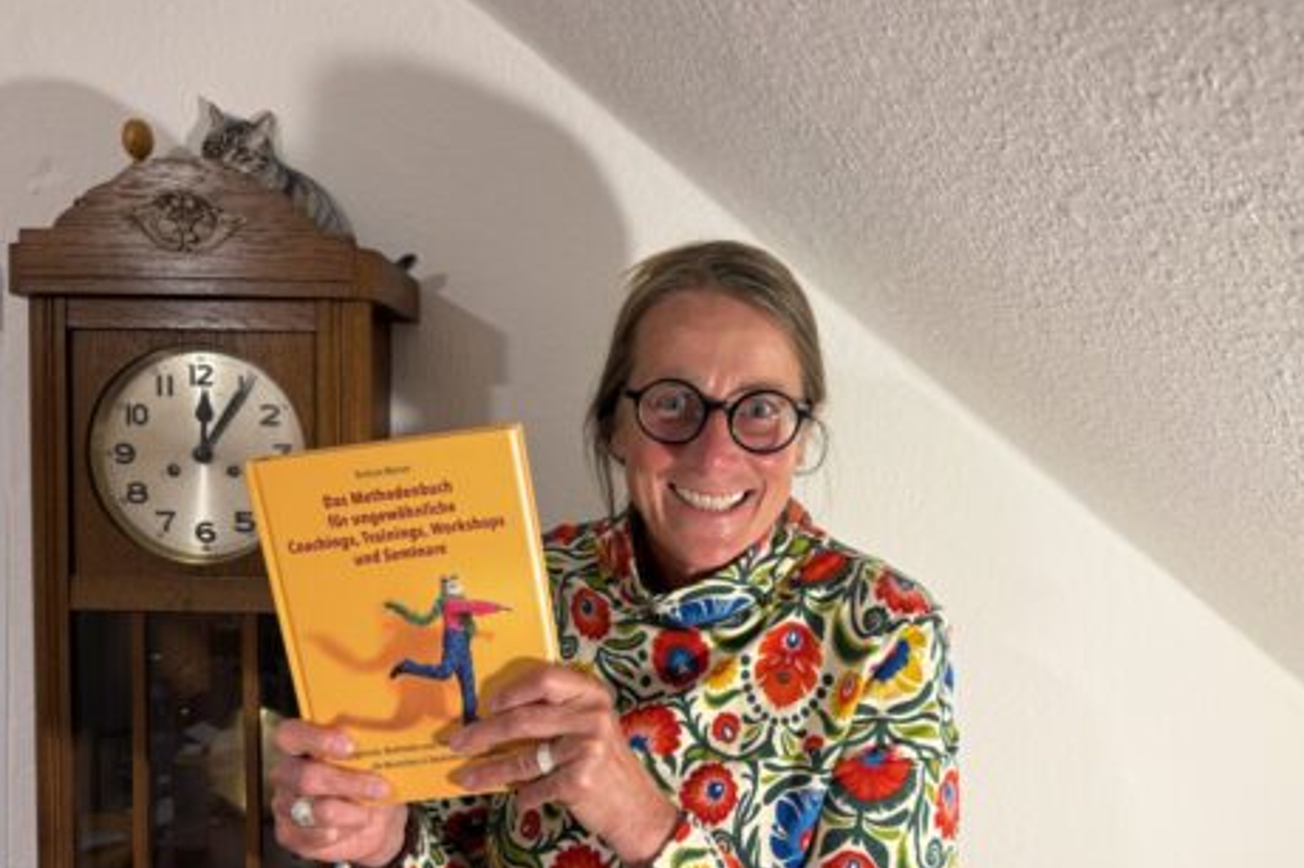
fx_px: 941
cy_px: 500
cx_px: 676
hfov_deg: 69.4
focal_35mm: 26
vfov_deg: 49.3
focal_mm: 6.76
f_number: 1.78
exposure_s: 1/50
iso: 125
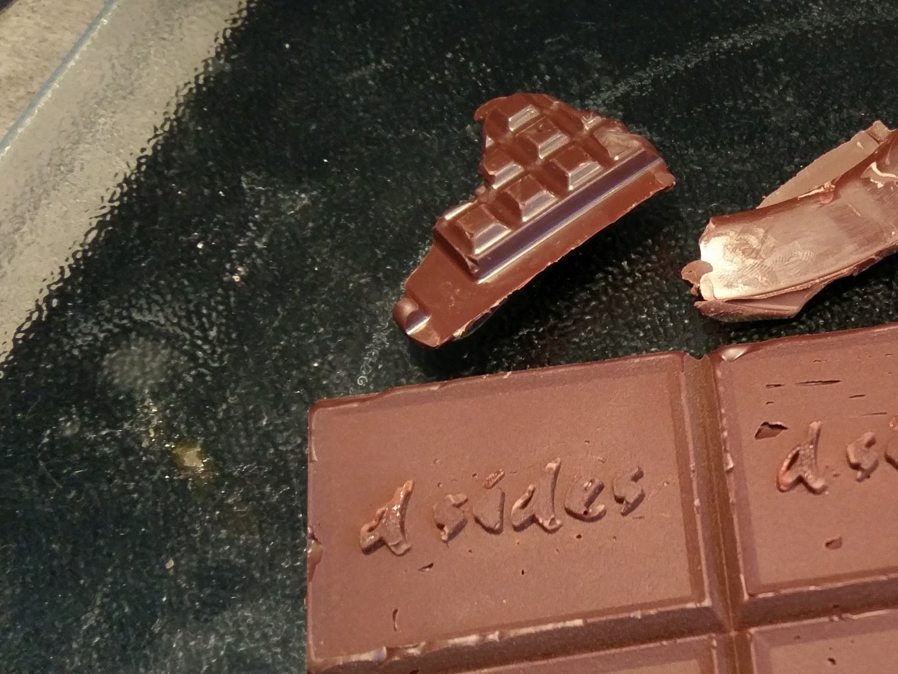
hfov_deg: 30.2
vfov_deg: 24.0
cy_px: 557
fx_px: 1557
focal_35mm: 60
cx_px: 873
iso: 400
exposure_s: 1/25
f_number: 1.8
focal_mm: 4.58
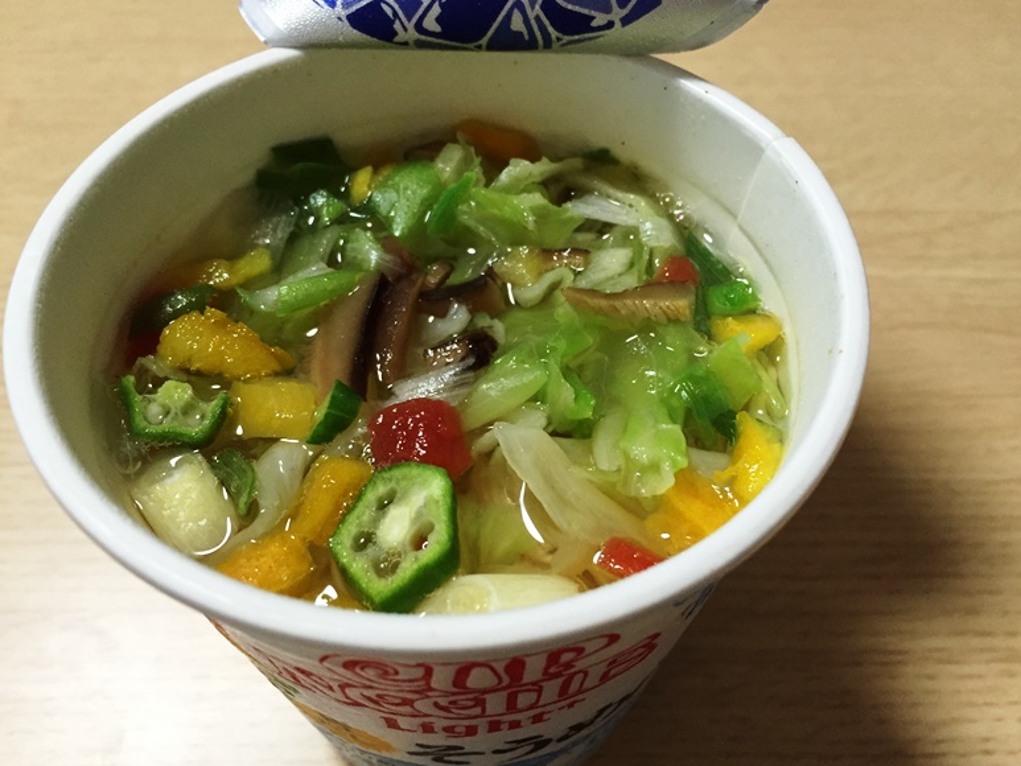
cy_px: 376
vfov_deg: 46.8
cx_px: 523
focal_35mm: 30
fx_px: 885
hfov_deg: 59.9
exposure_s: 1/30
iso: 200
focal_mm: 4.15
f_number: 2.2
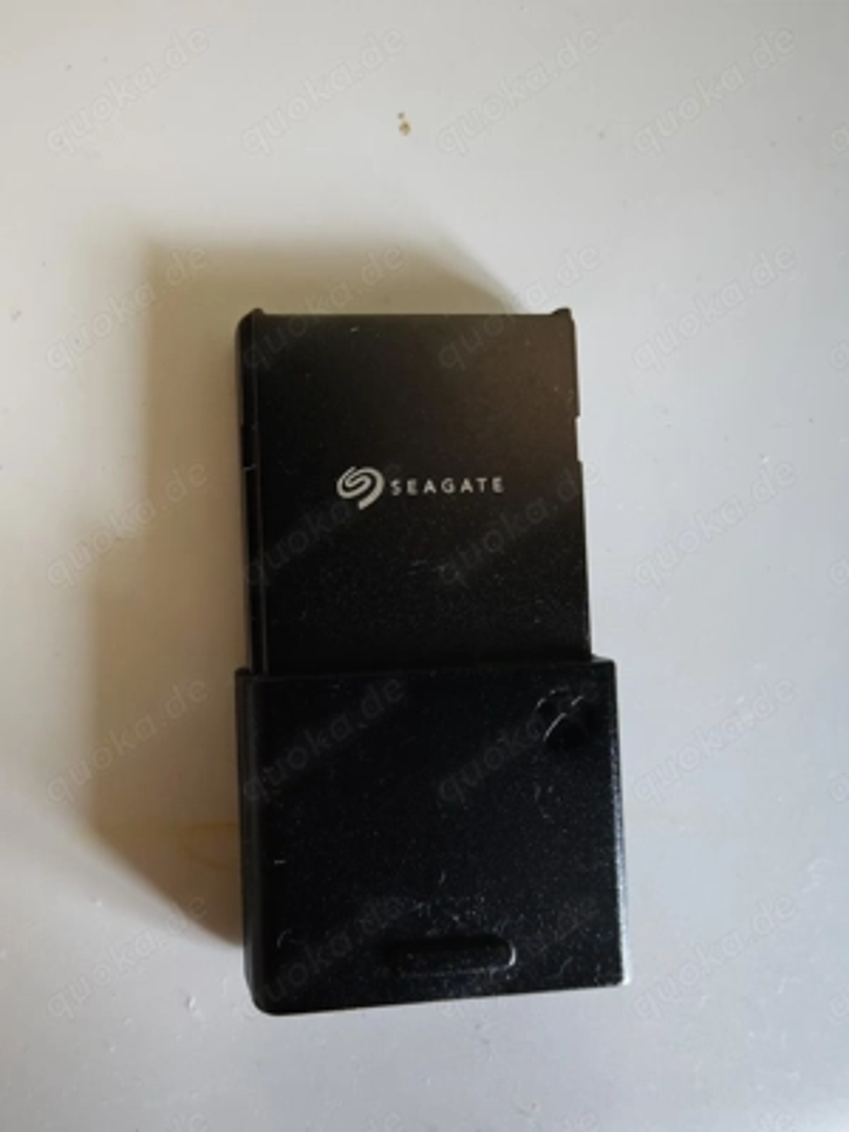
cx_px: 424
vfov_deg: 73.9
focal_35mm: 23
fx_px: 752
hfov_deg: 58.9
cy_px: 566
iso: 4000
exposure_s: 1/20.6
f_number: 2.2
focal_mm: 2.13
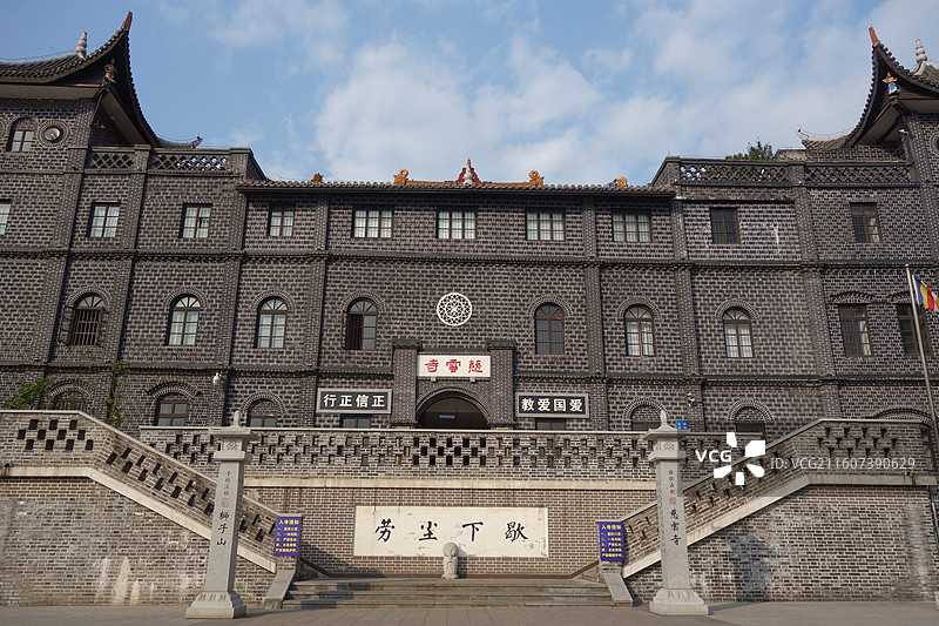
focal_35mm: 28
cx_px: 470
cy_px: 313
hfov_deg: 65.5
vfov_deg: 46.4
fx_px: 730
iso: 125
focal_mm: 10.4
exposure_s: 1/640
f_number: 5.6
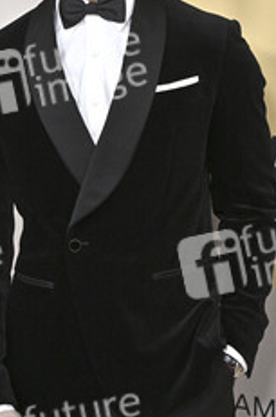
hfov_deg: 13.1
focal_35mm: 104
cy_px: 166
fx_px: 1201
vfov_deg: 19.7
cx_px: 106
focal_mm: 60
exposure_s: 1/320
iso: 2000
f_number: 5.6
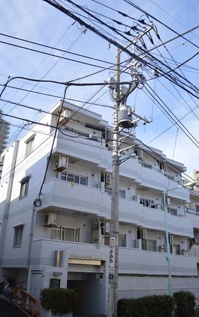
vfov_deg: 62.9
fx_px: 260
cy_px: 154
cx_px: 91
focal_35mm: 30
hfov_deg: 41.8
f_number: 3.5
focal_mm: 18
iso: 800
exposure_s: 1/4000
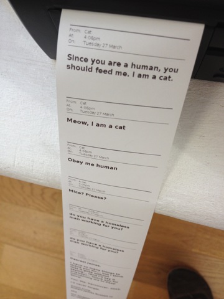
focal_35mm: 35
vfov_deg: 52.6
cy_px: 150
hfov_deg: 40.7
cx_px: 112
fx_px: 302
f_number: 2.4
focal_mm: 4.28
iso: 80
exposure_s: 1/60
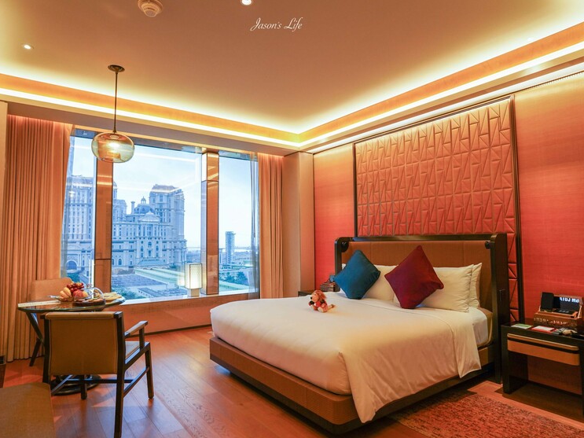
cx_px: 277
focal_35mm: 22
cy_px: 221
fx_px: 371
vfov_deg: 61.1
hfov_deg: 76.3
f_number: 5.6
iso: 1250
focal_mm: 20
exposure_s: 1/30
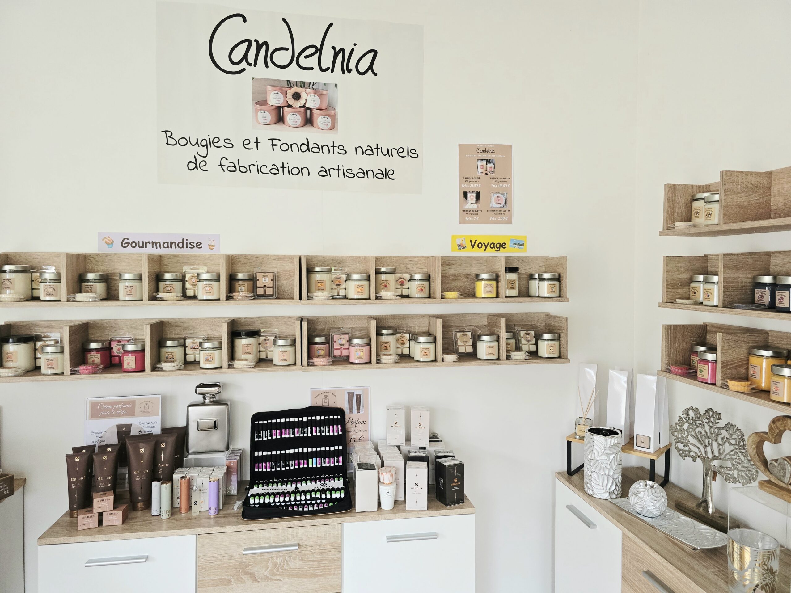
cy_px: 296
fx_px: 526
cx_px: 396
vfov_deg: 58.9
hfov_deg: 73.9
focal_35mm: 23
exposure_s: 1/101
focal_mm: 6.3
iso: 640
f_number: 1.7
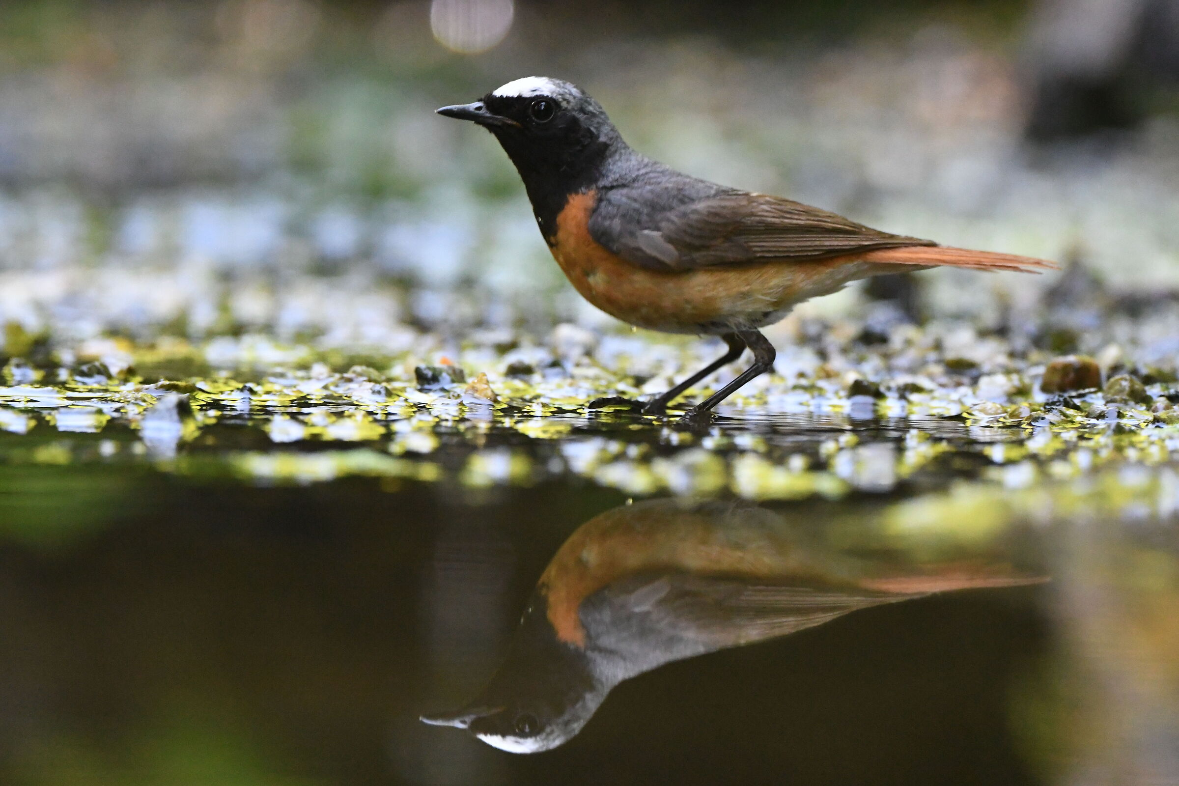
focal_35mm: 750
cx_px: 590
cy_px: 393
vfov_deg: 1.8
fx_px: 24561
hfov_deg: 2.7
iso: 8000
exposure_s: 1/320
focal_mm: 500
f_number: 5.6
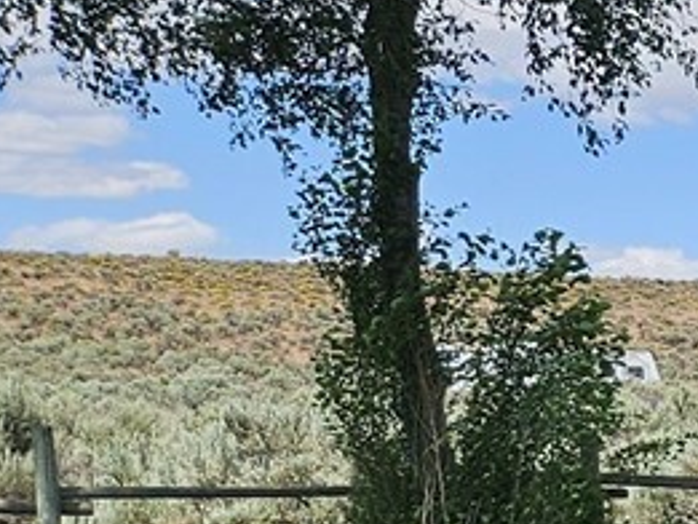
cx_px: 2075
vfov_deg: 10.2
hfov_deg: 10.3
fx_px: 2844
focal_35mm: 141
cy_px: 751
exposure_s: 1/1899
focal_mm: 5.4
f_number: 1.8
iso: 25
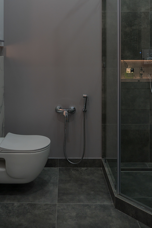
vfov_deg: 52.5
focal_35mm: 35
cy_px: 63
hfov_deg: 37.9
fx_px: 222
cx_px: 74
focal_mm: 16
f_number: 3.5
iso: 100
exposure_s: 1/25
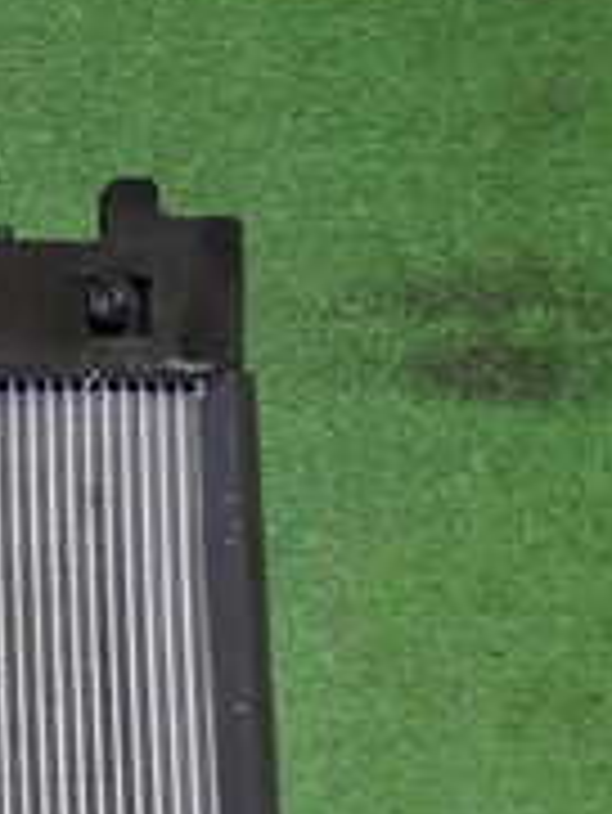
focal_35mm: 83
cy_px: 836
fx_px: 1954
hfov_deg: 14.2
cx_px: -693
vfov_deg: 22.5
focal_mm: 4.5
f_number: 2
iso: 250
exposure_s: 1/30
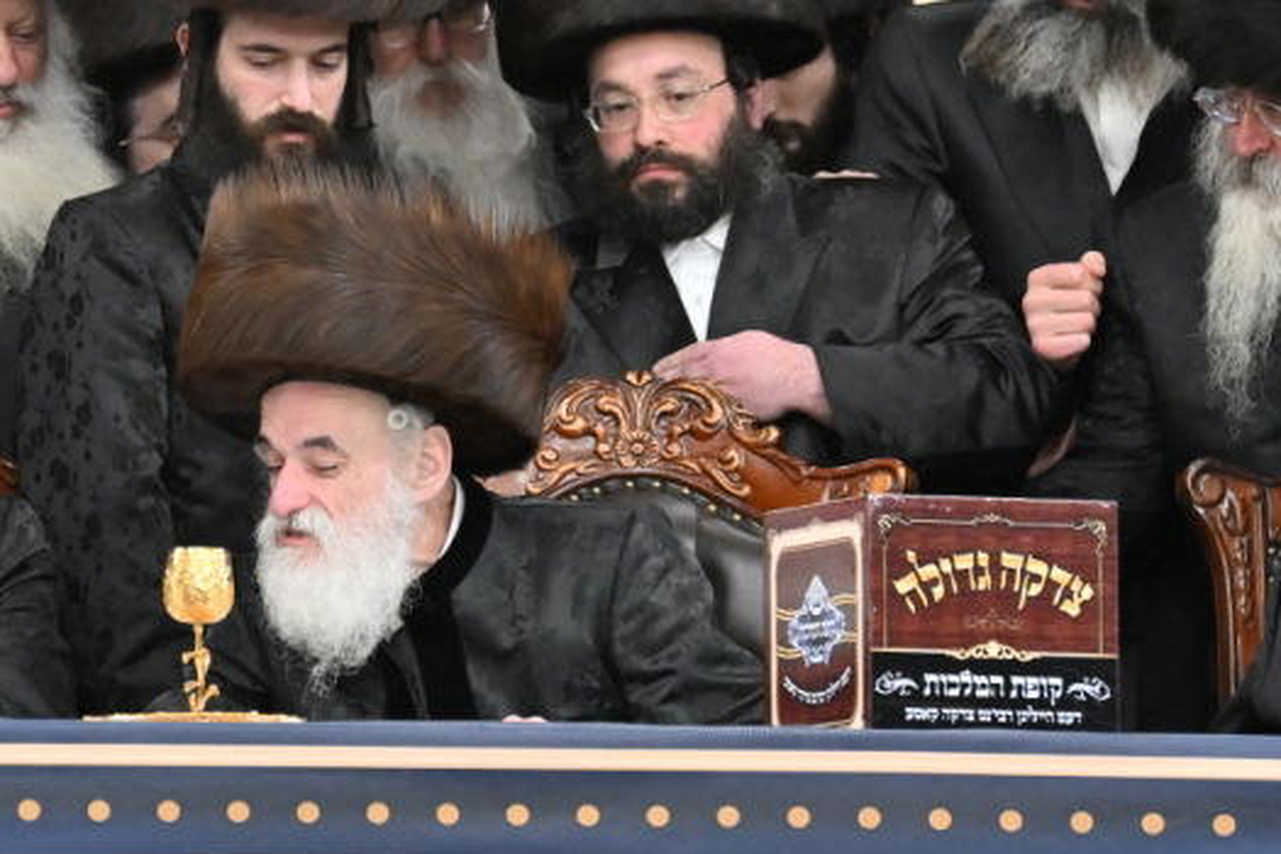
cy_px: 344
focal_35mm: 394
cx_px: 34
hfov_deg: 5.2
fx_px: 14019
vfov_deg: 3.5
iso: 1600
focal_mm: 135
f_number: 2.8
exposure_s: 1/400
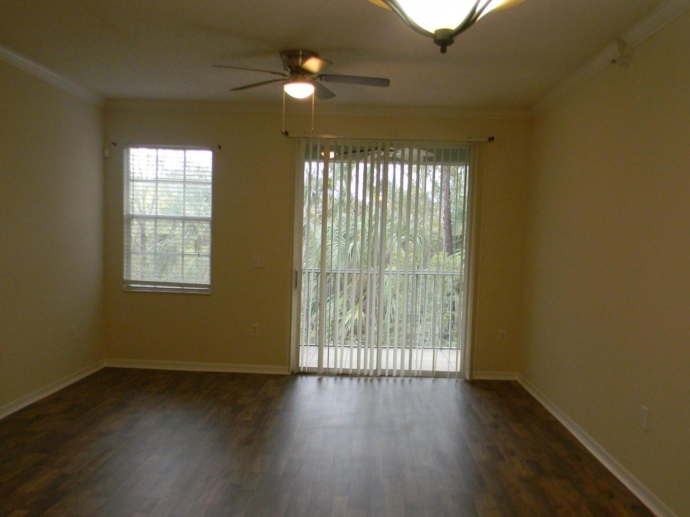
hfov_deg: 55.4
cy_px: 290
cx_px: 355
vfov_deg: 42.9
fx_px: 658
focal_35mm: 33
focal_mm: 5
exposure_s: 1/30
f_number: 3.5
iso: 288
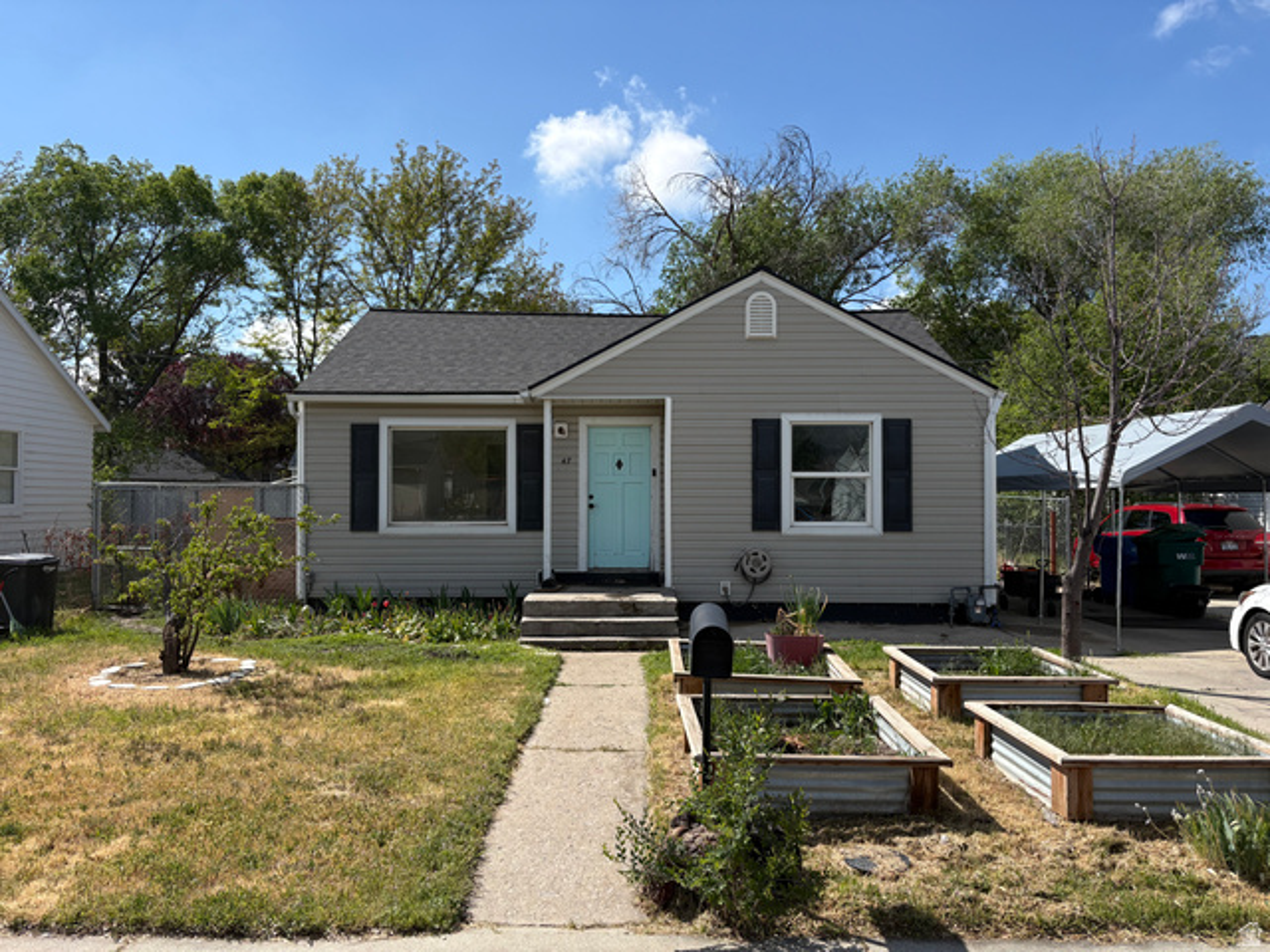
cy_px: 476
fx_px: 954
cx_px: 635
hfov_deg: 67.3
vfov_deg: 53.1
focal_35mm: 26
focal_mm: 5.96
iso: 50
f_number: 1.6
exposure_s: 1/3831
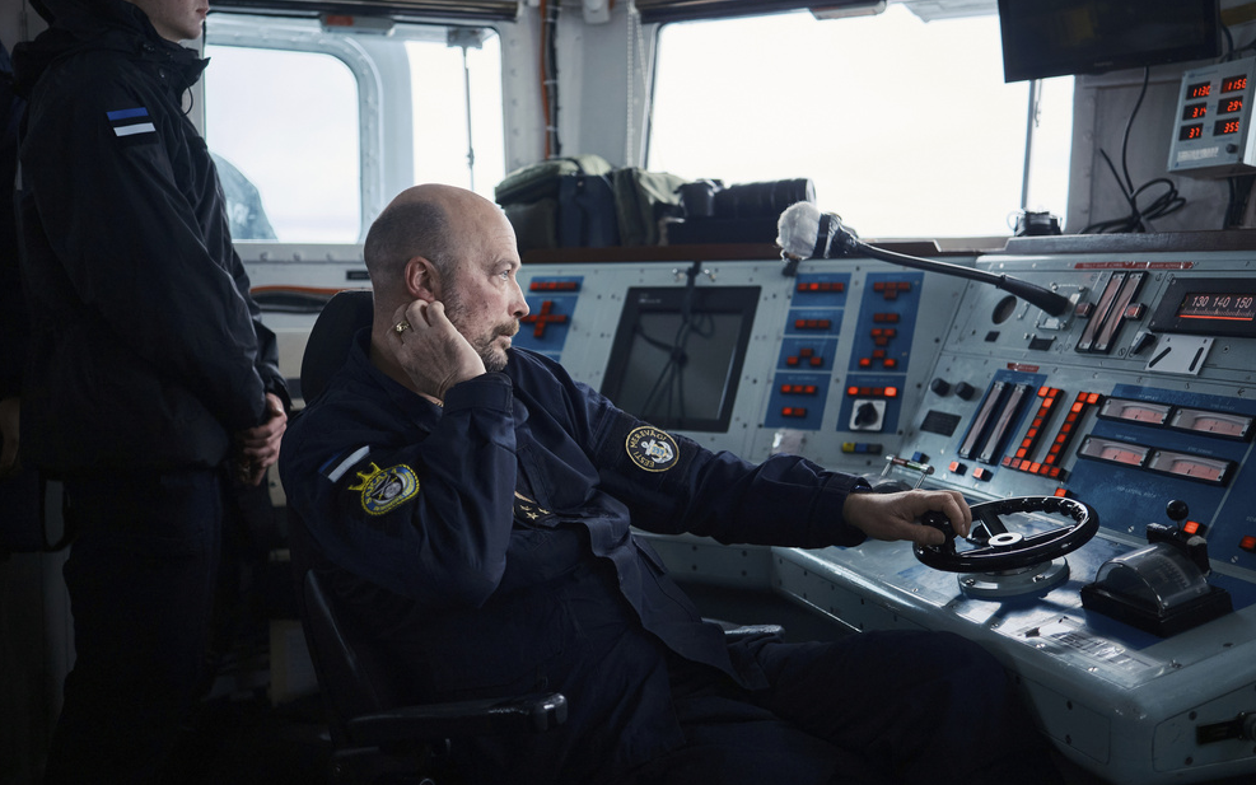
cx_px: 635
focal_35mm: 37
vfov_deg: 34.4
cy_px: 357
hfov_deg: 52.7
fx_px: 1267
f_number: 1.4
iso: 1250
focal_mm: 23
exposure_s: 1/90
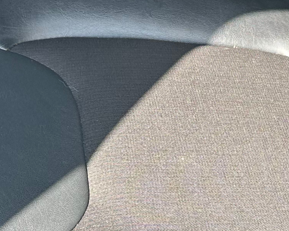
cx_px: 221
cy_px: -106
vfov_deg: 11.8
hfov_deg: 15.2
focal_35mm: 126
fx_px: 1078
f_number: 1.78
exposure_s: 1/220
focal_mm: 6.86
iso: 64
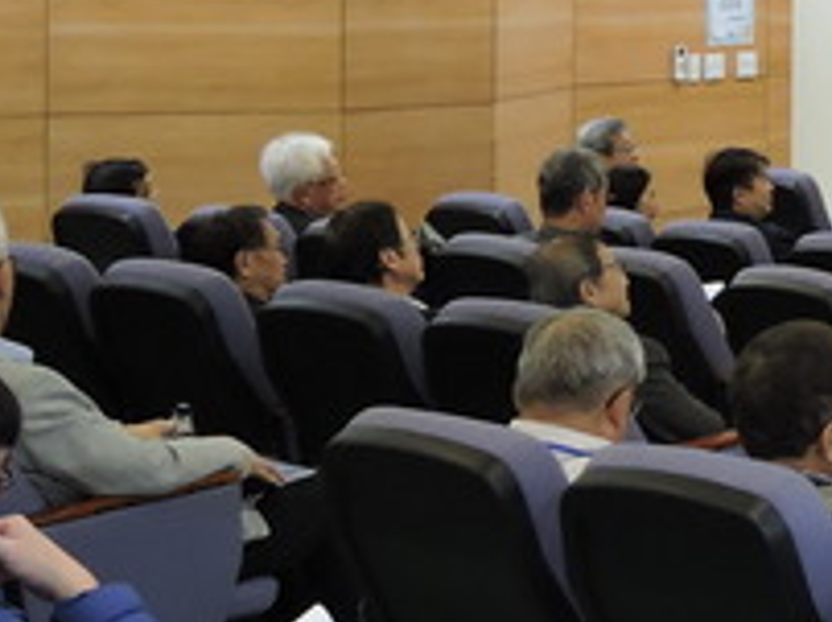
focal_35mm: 131
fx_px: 3145
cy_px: -12
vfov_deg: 11.2
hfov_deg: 13.7
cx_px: 1413
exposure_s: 1/30
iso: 360
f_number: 3.6
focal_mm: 5.9
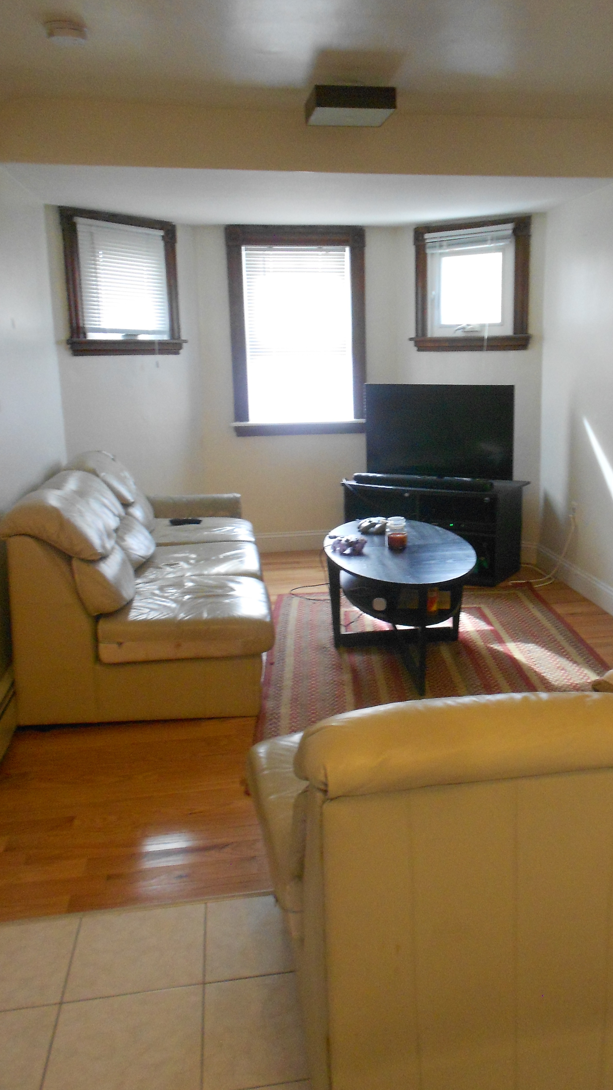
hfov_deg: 39.8
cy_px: 542
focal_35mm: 29
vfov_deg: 66.1
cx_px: 393
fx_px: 838
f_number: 3.2
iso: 400
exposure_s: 1/30
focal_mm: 4.6
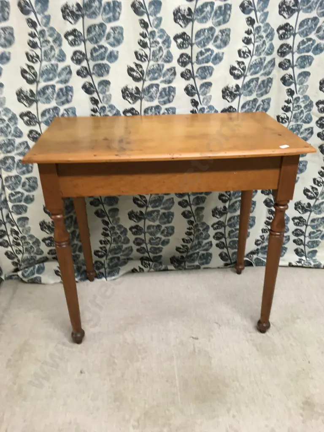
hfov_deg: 48.2
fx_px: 362
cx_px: 162
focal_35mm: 29
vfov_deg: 61.7
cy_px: 216
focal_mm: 4.15
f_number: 2.2
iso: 160
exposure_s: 1/33
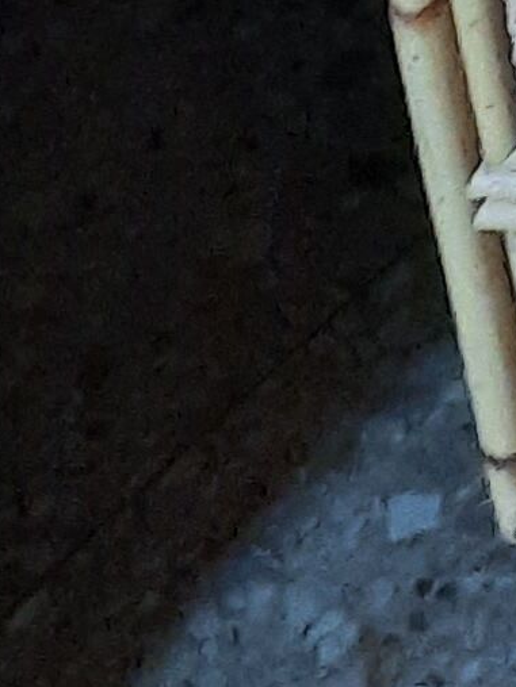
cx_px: 1567
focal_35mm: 197
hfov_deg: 6.8
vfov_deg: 7.7
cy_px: -1799
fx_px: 3915
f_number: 2
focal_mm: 4.6
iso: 320
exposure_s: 1/50
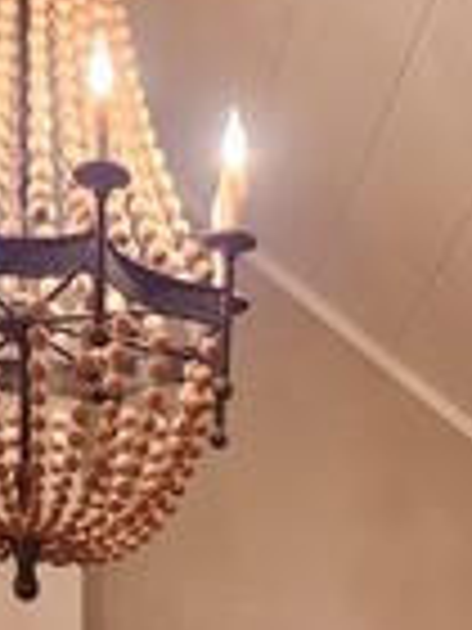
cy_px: 1156
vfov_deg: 15.8
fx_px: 1909
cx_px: 400
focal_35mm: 105
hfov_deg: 14.0
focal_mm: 5.4
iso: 640
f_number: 1.8
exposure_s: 1/60
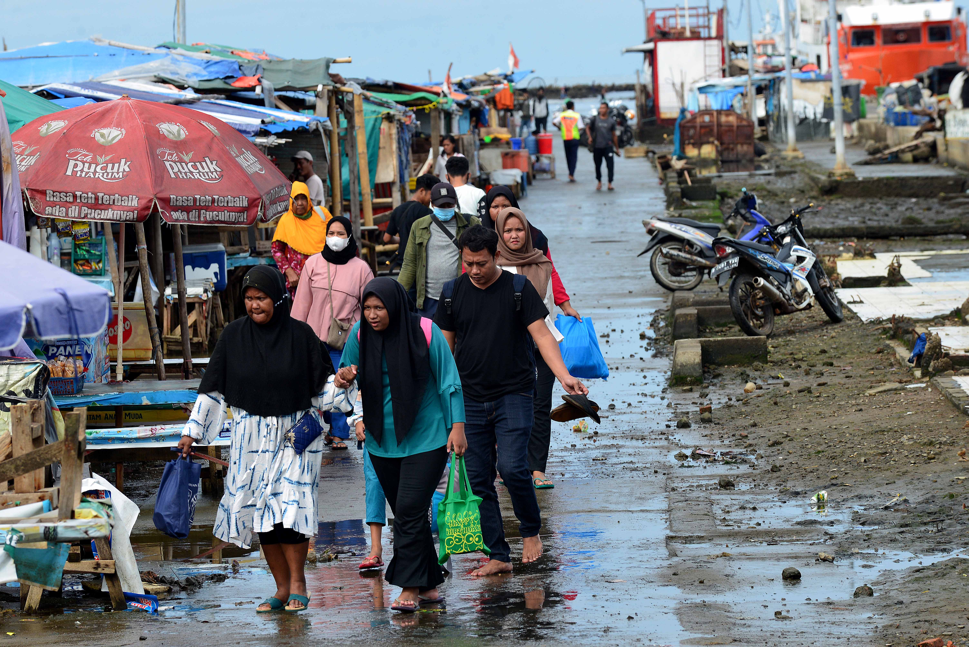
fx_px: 5385
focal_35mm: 200
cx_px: 484
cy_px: 324
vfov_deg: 6.9
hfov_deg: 10.3
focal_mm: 200
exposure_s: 1/400
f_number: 8
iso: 400
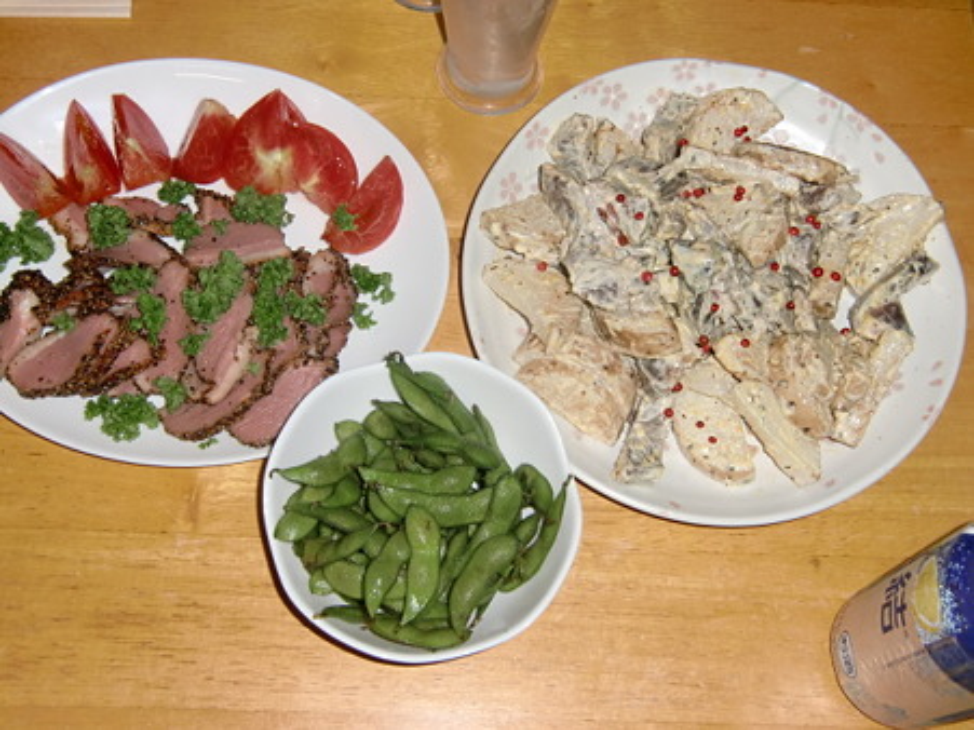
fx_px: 1322
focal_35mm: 47
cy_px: 365
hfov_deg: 40.4
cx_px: 487
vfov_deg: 30.9
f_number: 4
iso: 125
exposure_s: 1/15
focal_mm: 8.4
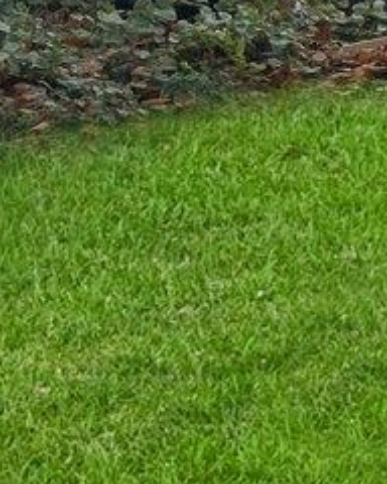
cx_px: 1814
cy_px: -392
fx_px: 1604
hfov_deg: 6.9
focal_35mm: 112
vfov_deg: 14.9
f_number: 10
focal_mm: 14
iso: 640
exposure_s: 1/320
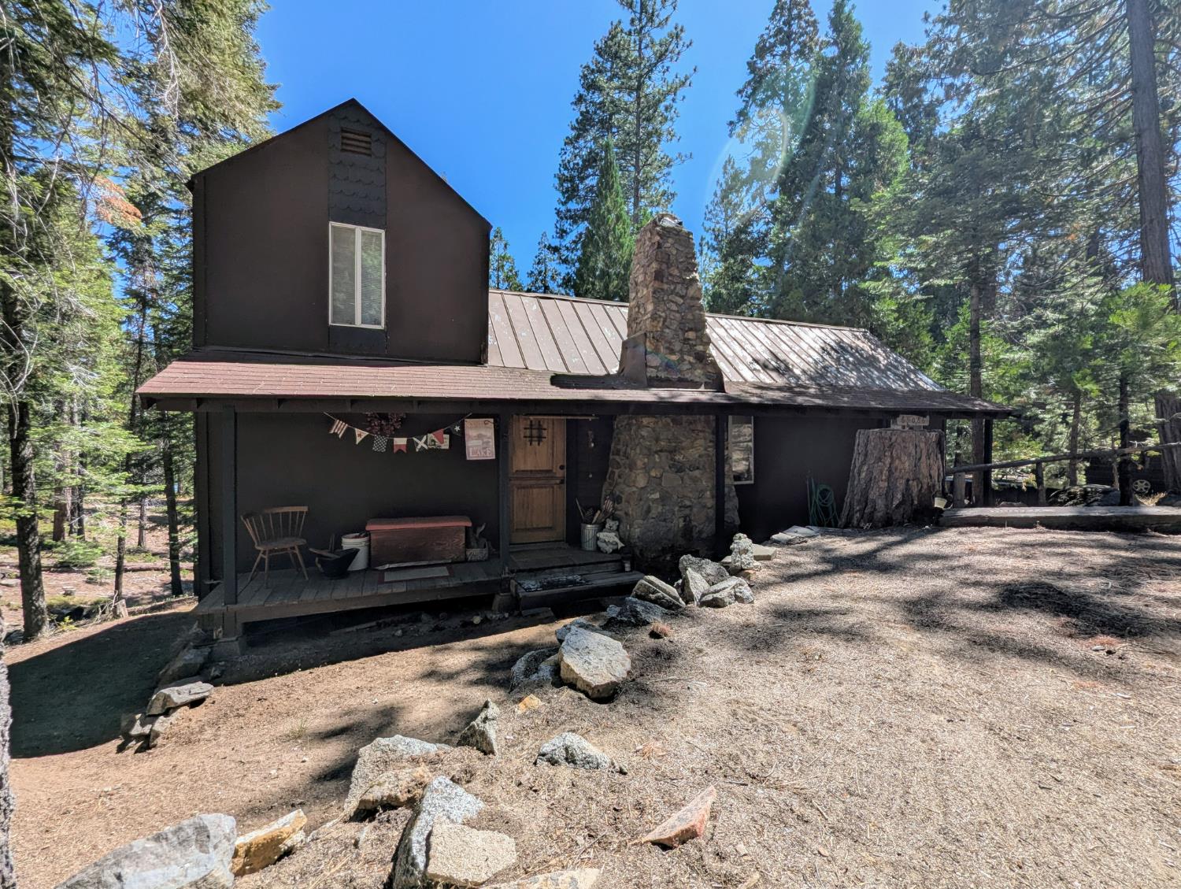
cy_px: 444
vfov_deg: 90.0
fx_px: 444
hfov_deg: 106.1
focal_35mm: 13
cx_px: 590
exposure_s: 1/1422
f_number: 2.2
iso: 48
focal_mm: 1.95
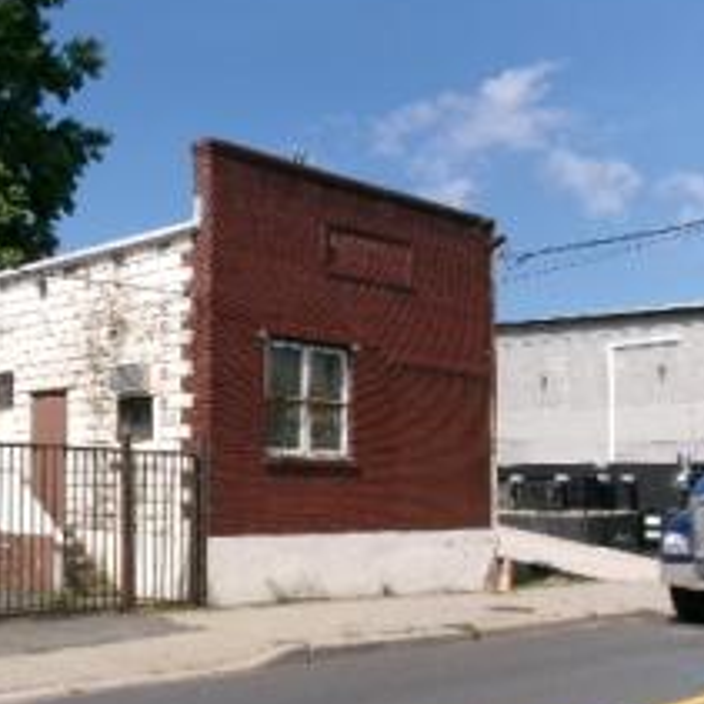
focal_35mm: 47
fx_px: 1081
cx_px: 63
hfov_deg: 34.0
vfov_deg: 36.0
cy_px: 397
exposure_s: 1/150
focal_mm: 5.1
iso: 100
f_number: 10.8
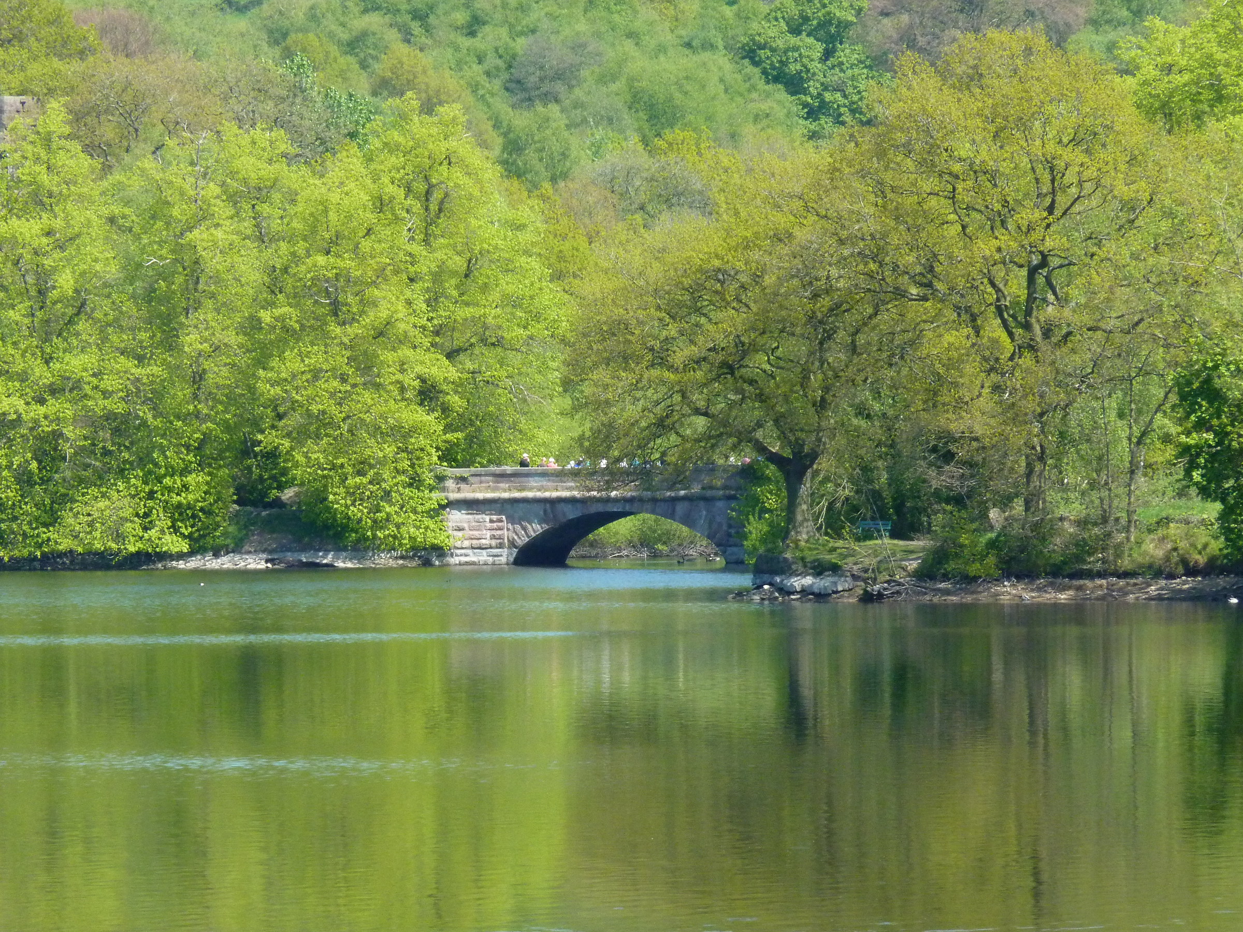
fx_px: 9013
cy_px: 466
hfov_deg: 7.9
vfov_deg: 5.9
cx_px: 622
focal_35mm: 251
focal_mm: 44.7
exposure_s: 1/320
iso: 400
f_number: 8
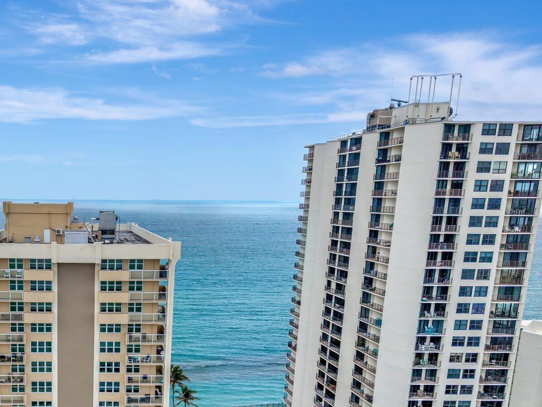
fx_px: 642
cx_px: 80
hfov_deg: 42.8
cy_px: 331
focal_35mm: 41
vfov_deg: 34.0
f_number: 1.8
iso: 190
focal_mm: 8.67
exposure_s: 1/3000
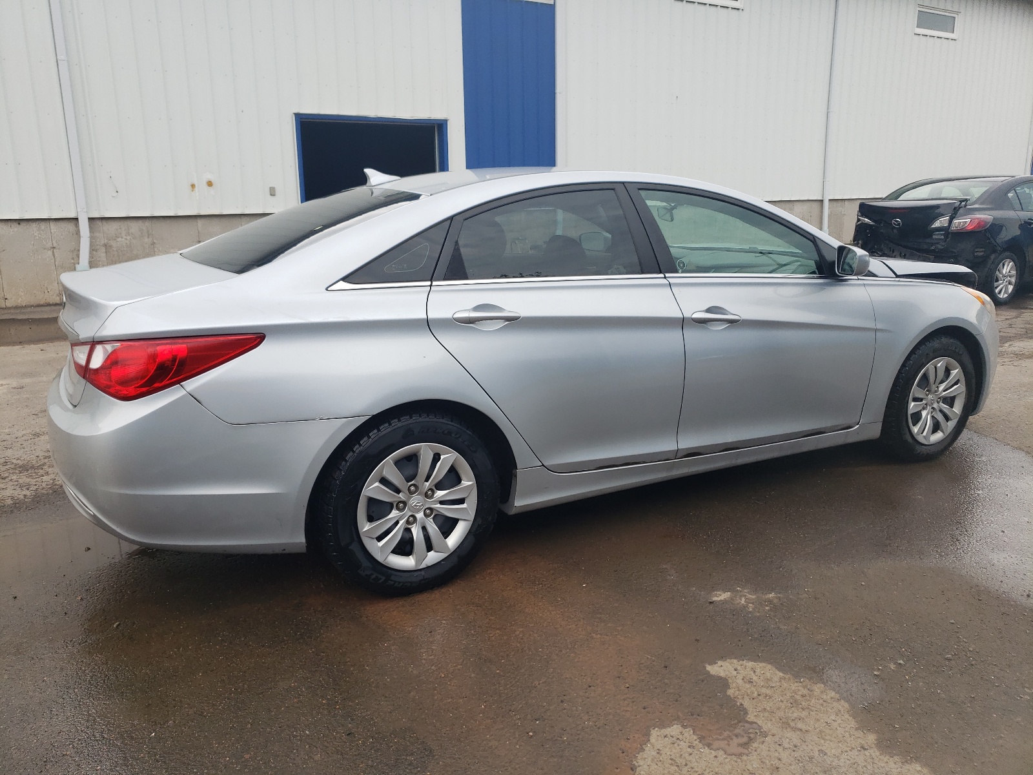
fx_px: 776
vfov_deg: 53.1
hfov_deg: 67.3
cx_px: 516
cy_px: 388
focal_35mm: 26
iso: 50
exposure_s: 1/1000
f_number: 1.5
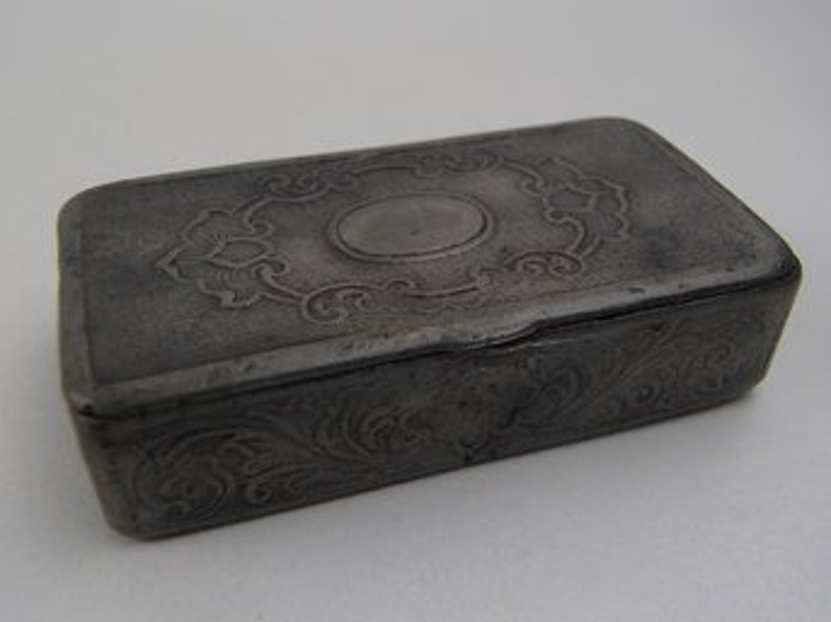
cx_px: 416
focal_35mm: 37
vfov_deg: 38.6
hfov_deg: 50.2
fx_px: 888
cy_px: 311
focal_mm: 6.64
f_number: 4.7
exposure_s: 1/160
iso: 200
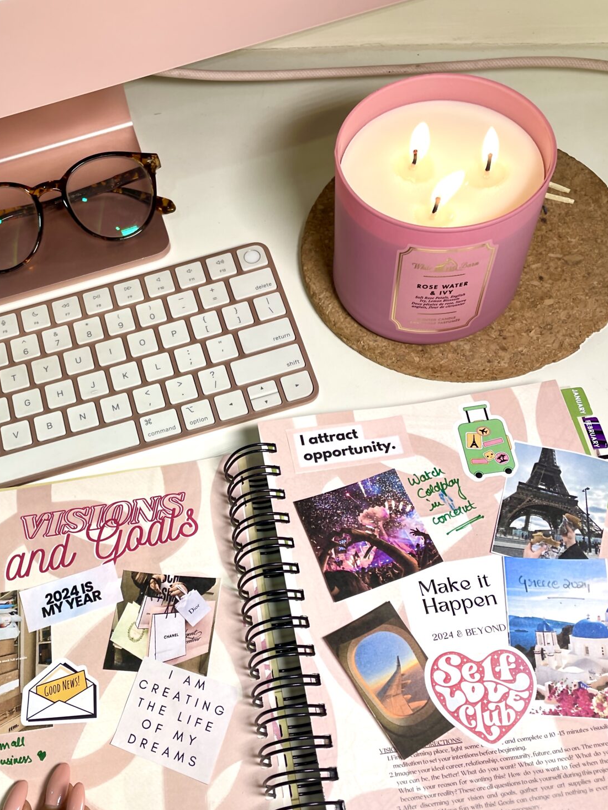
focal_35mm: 34
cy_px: 494
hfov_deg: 41.4
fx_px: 796
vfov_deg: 53.5
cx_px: 213
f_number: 1.6
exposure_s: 1/140
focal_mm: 4.2
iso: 32
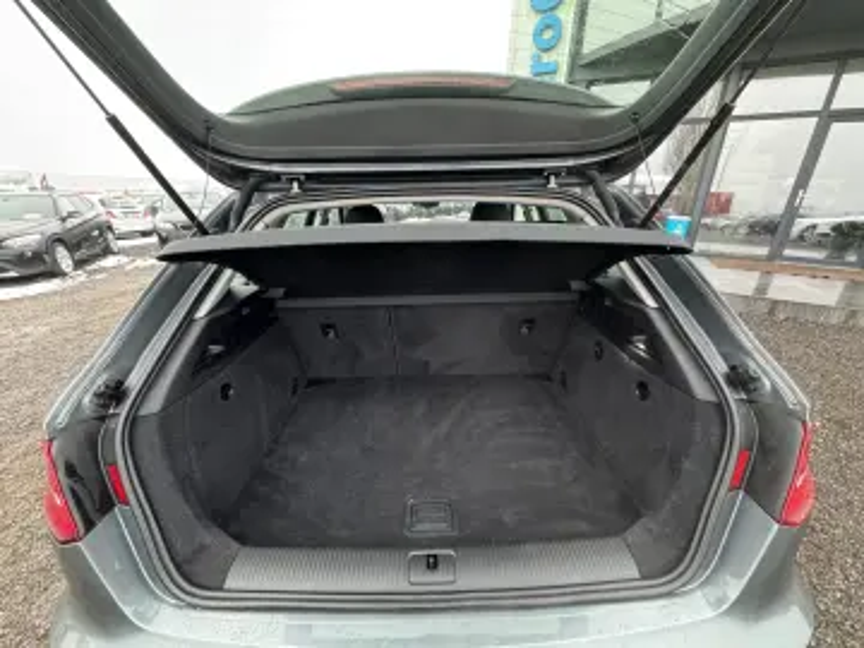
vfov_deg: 85.7
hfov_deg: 102.1
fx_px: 349
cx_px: 432
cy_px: 324
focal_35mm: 14
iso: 800
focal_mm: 2.22
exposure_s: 1/50
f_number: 2.2
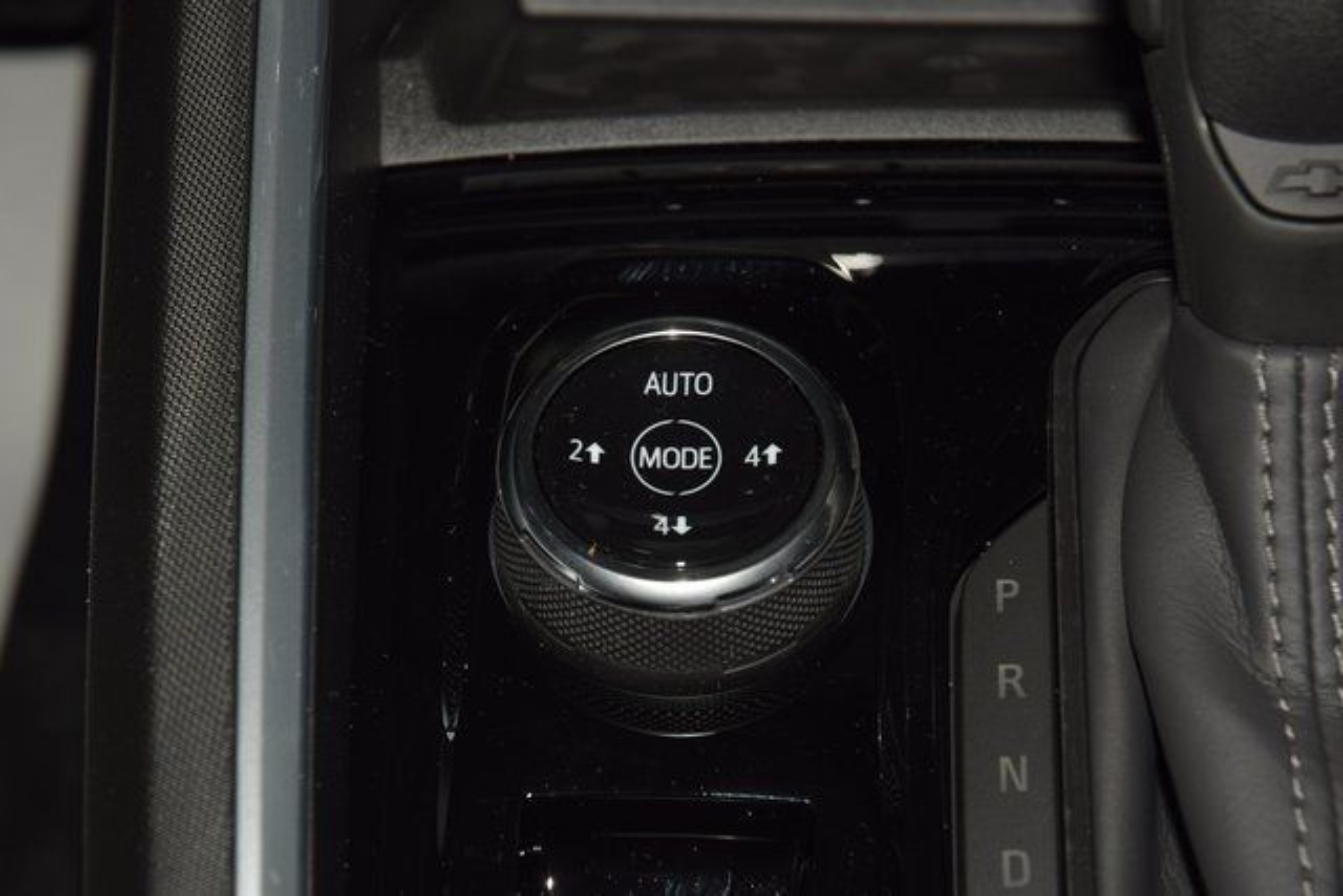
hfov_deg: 19.5
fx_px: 3918
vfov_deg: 13.0
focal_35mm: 105
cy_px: 448
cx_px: 672
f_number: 8
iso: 100
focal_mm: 70
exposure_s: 1/125
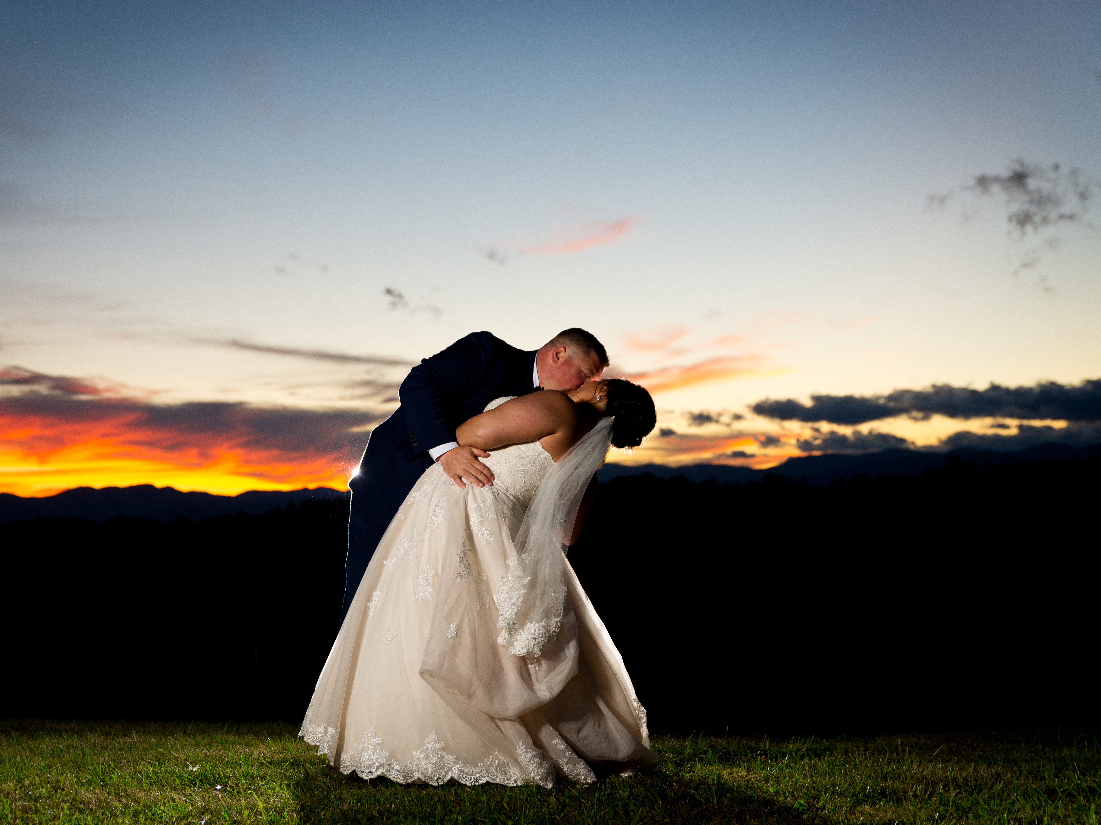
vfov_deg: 29.1
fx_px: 1590
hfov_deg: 38.2
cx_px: 507
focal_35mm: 50
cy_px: 414
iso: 320
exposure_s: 1/200
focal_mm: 46
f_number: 3.2
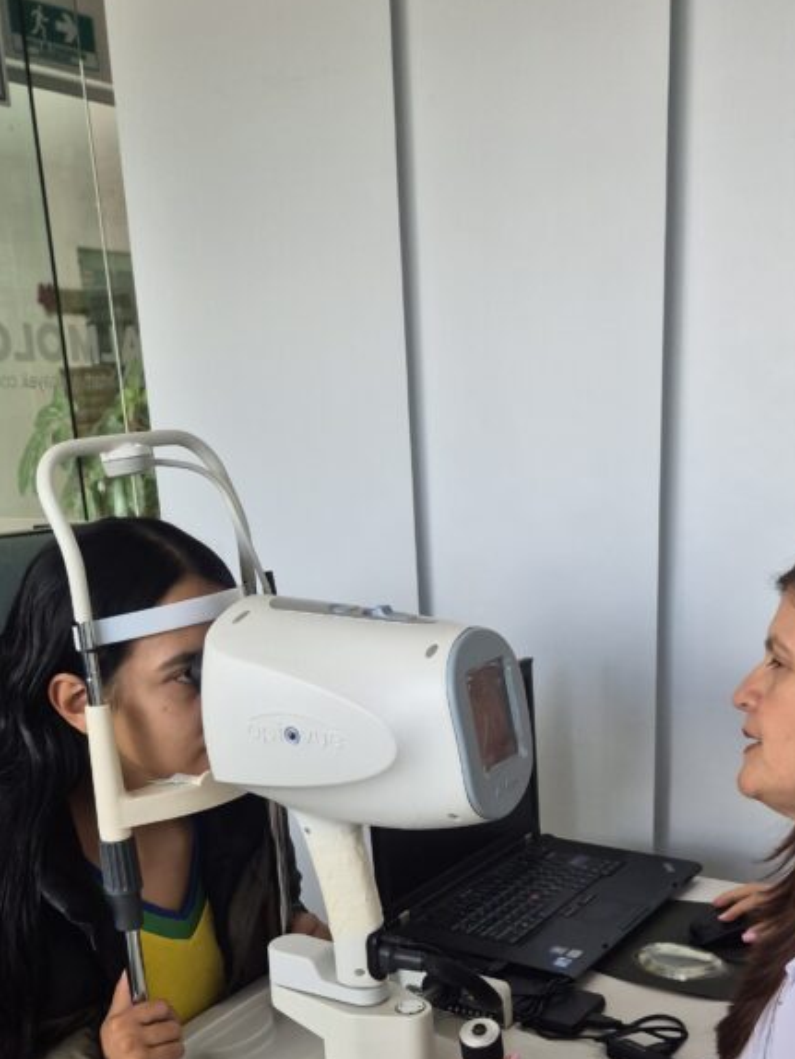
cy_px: 803
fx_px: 1255
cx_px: 469
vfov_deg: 44.2
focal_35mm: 41
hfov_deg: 35.1
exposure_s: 1/180
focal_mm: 5.4
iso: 160
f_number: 1.8
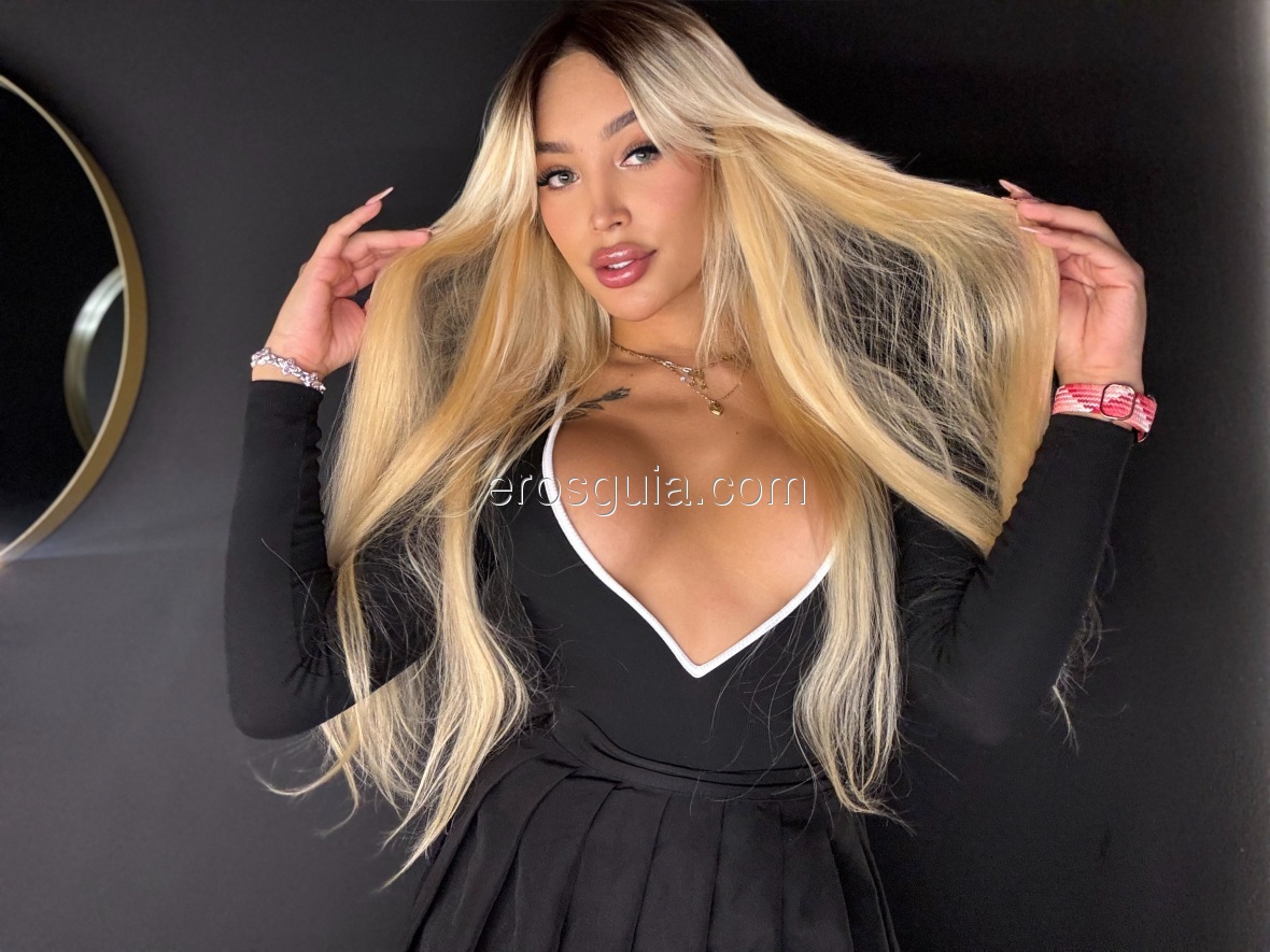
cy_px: 476
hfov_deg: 60.0
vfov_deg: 46.8
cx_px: 635
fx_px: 1101
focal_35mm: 30
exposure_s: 1/50
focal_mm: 2.69
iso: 160
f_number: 1.9
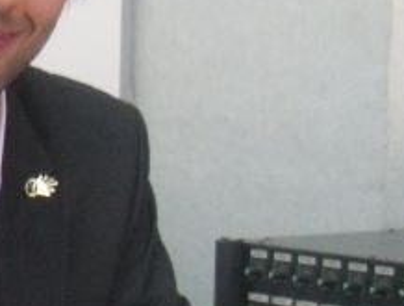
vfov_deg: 14.9
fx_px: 1171
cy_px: 159
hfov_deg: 18.8
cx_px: -43
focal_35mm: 100
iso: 400
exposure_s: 1/14
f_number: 2.8
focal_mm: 6
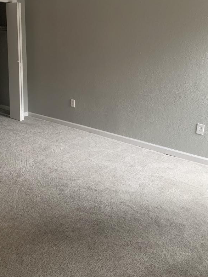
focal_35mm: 34
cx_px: 92
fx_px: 272
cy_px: 100
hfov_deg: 41.7
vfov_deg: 53.2
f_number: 1.8
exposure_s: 1/40
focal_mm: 4.25
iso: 250
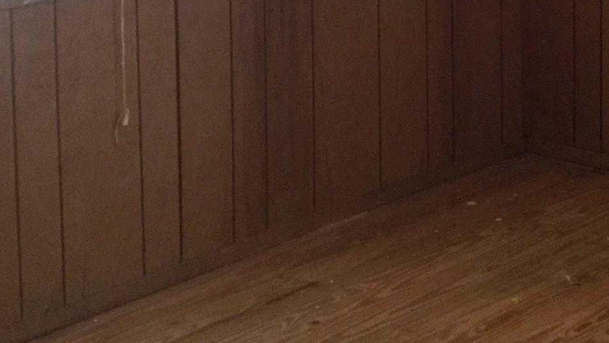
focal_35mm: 99
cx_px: 773
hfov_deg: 19.9
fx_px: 1599
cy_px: -187
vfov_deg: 11.7
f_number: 2.2
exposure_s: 1/15
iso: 100
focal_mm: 4.15
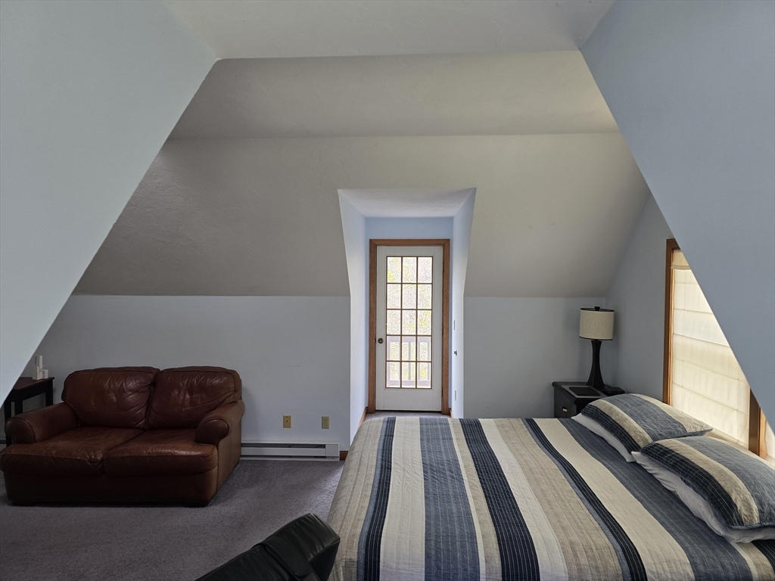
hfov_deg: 73.9
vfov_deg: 58.9
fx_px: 515
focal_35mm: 23
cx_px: 388
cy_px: 290
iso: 100
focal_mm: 6.3
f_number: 1.7
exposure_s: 1/180
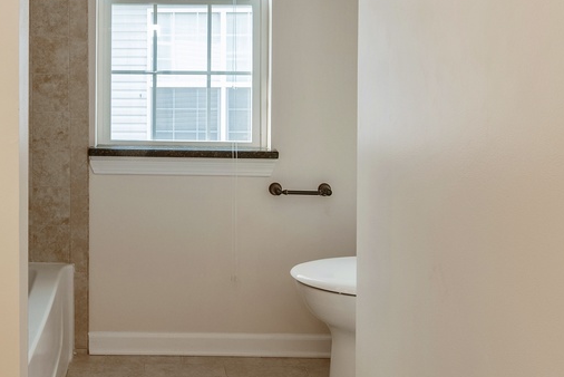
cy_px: 59
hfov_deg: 39.8
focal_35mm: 48
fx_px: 752
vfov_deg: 27.4
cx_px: 132
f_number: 11
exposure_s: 1/6
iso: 200
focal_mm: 15
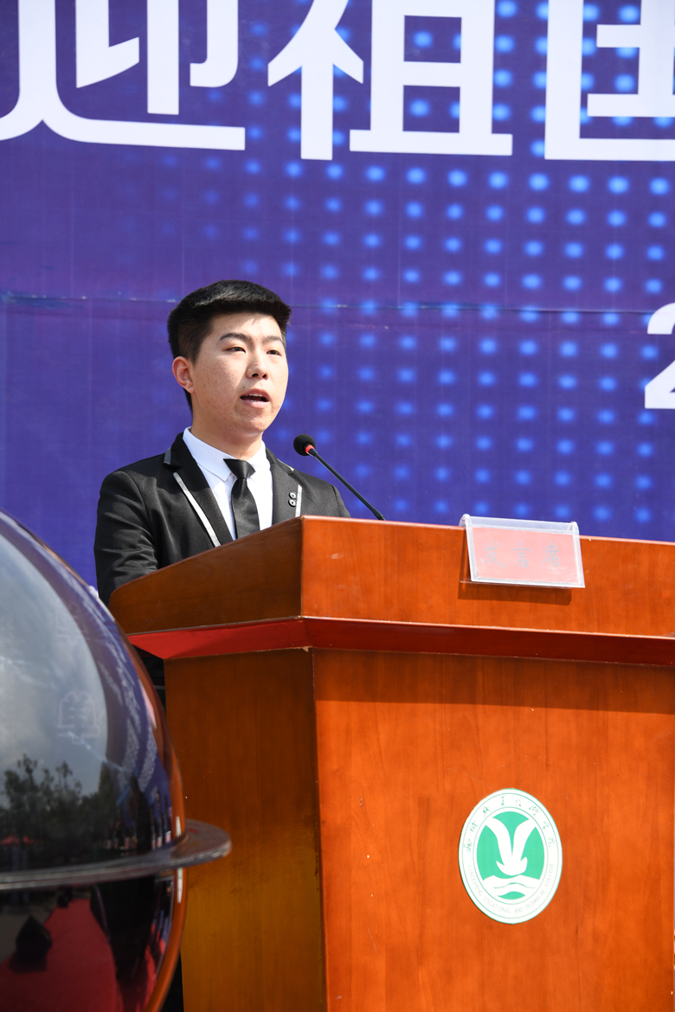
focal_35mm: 122
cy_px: 506
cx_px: 338
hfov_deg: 11.2
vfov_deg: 16.8
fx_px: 3431
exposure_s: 1/250
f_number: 8
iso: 200
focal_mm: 122
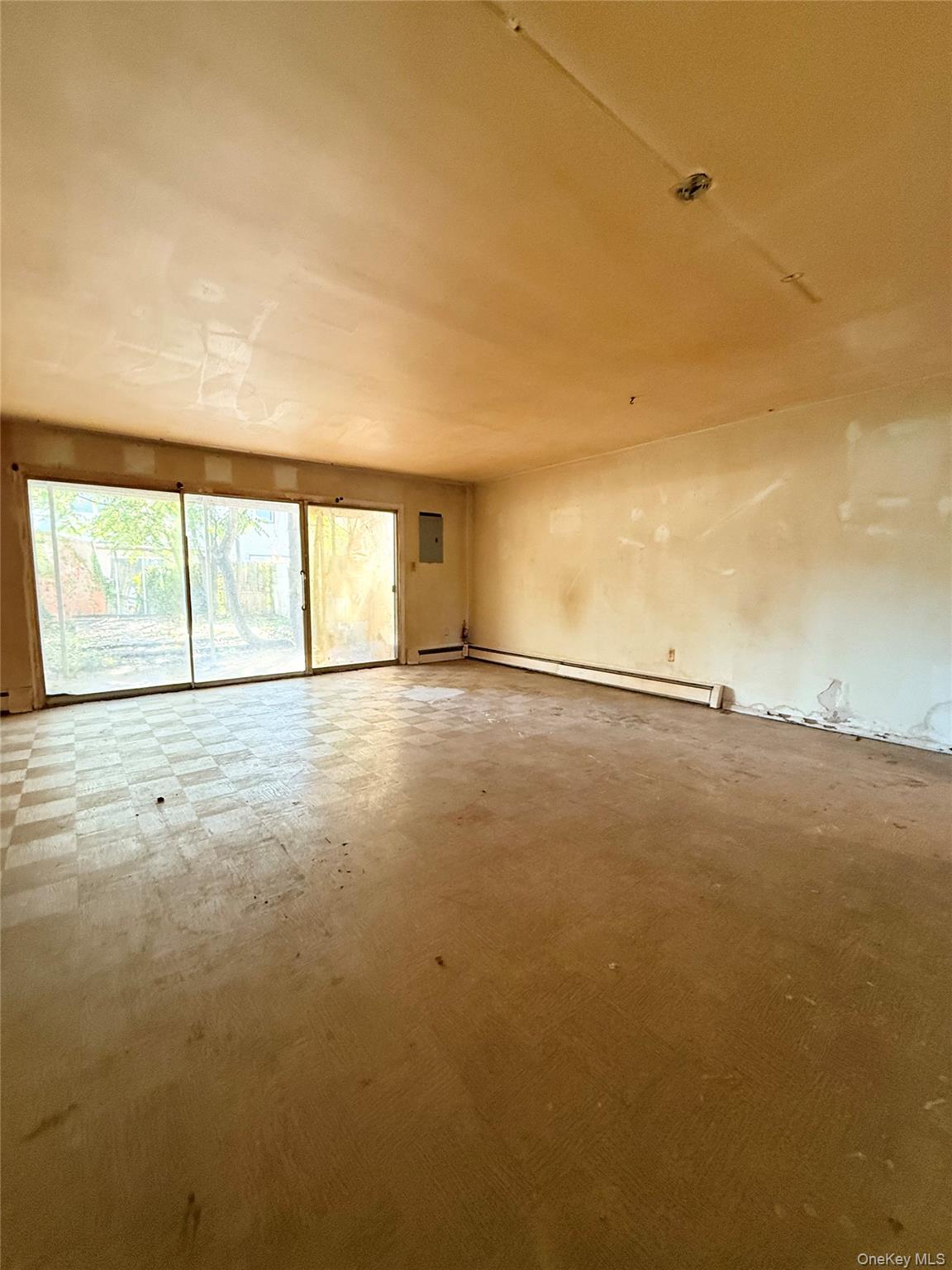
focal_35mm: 14
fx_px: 513
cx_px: 476
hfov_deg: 85.7
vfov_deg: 102.1
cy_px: 635
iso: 400
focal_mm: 2.22
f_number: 2.2
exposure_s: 1/60
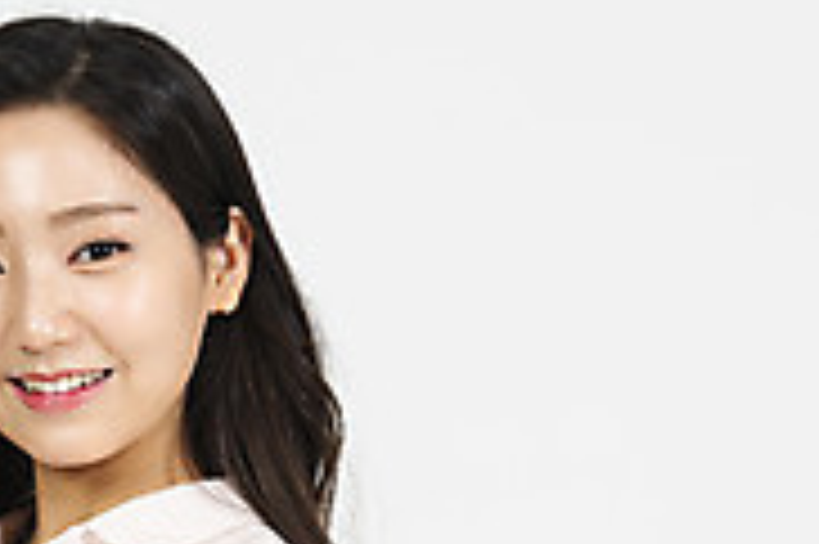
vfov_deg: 2.9
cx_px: -421
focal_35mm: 478
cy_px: 778
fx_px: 10864
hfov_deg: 4.3
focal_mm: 145
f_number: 14
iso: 100
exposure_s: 1/125
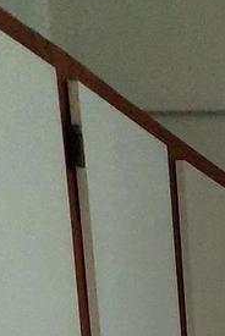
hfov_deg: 8.1
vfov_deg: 10.8
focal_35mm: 145
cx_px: 676
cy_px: 924
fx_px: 1356
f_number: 2
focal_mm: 4.6
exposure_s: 1/30
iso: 400
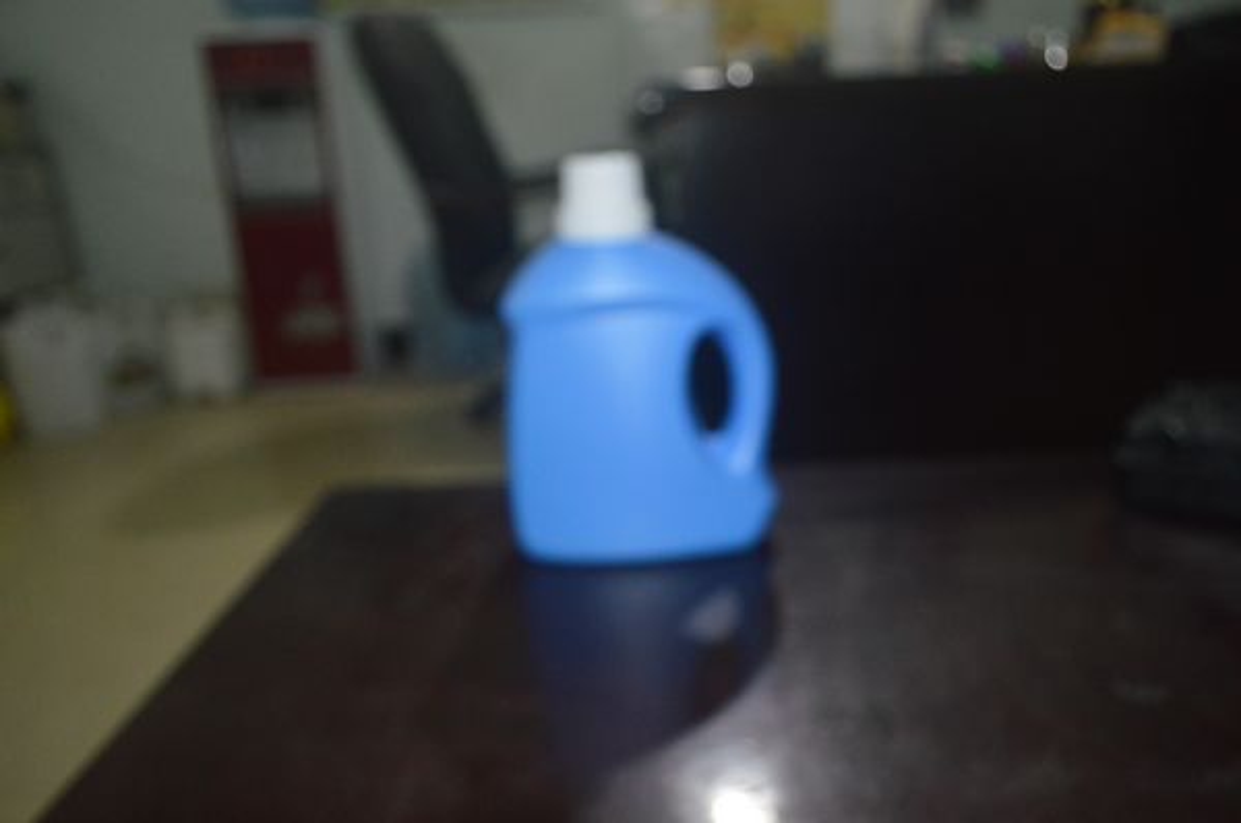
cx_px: 620
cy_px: 412
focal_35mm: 27
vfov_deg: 47.8
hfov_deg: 67.5
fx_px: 929
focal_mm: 18
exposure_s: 1/60
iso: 2000
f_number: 3.5
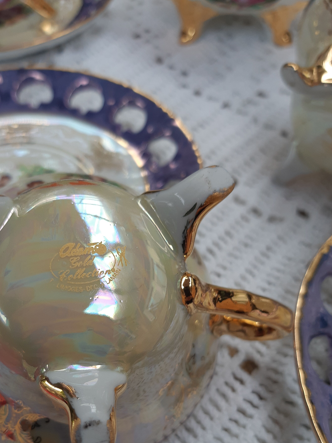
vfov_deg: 53.3
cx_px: 119
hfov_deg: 41.4
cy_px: 278
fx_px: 435
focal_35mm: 34
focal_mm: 3.93
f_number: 1.7
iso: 40
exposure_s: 1/119
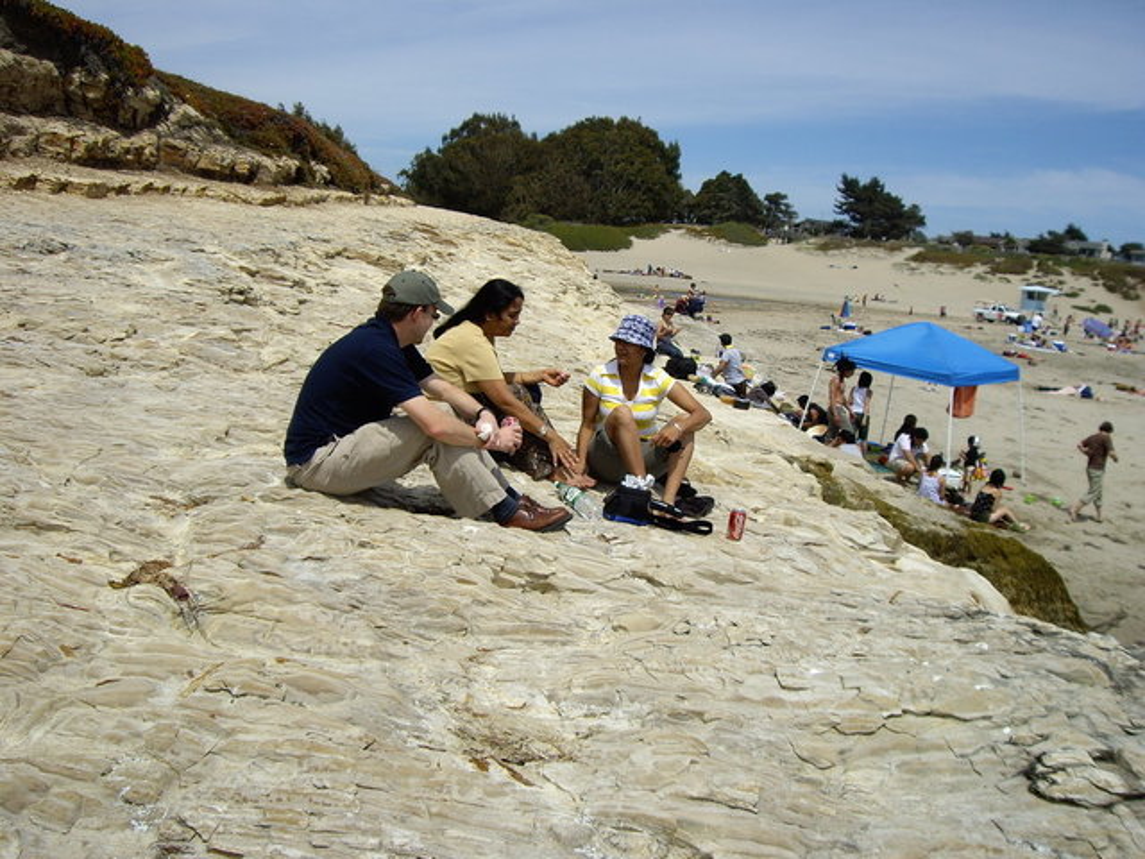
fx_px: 1257
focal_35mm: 38
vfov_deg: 37.7
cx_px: 572
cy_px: 430
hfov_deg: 49.0
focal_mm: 6.2
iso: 50
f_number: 4.3
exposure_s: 1/640
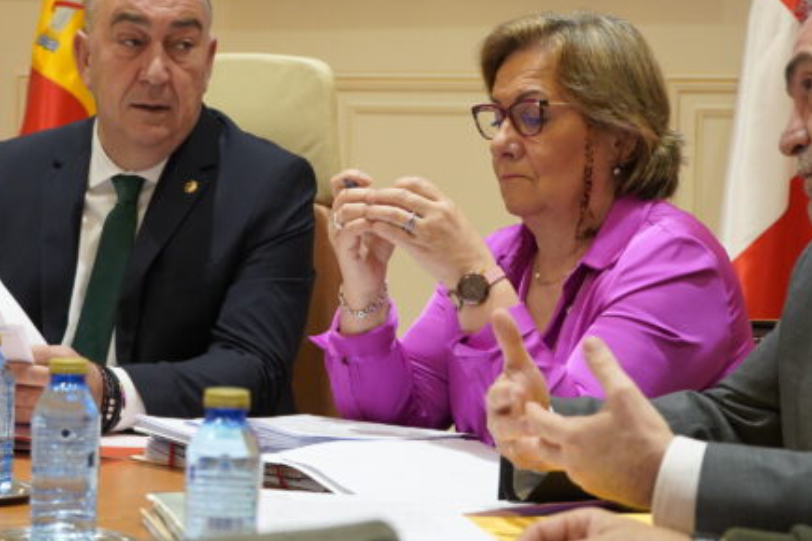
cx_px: 314
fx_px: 1827
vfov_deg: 16.8
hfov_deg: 25.0
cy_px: 221
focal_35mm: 81
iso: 2000
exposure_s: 1/200
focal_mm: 47
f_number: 4.5
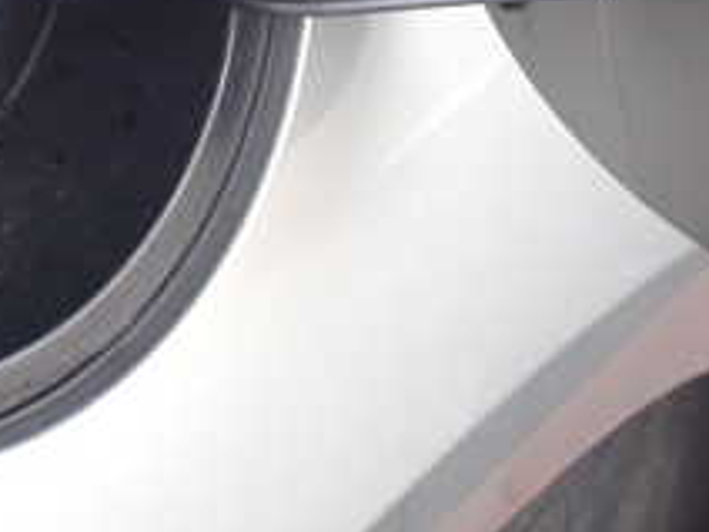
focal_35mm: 85
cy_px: -127
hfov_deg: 23.0
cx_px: 338
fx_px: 1741
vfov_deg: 16.6
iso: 160
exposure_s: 1/125
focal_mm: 5.4
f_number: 2.3
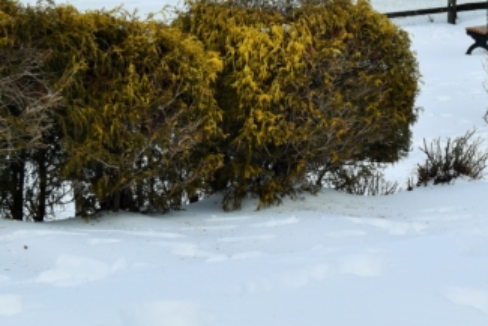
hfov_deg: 12.2
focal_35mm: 167
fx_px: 2265
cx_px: 414
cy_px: -3
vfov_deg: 8.2
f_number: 9
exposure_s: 1/320
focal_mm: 52
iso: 100
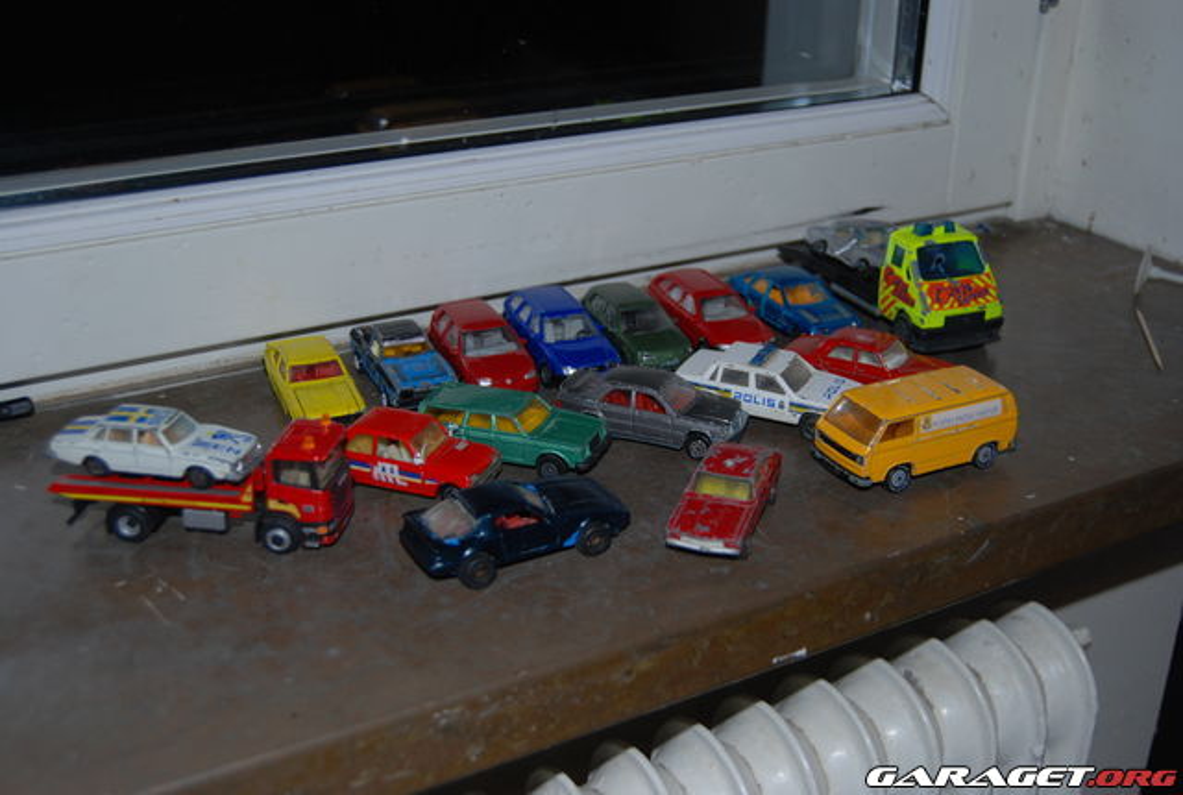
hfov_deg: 43.5
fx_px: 1482
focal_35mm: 45
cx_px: 592
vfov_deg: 30.0
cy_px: 398
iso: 200
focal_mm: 30
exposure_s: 1/60
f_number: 4.2
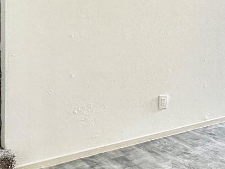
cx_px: 285
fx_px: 383
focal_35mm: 59
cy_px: 20
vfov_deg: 24.2
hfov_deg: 27.7
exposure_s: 1/120
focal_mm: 2.22
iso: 160
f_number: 2.2
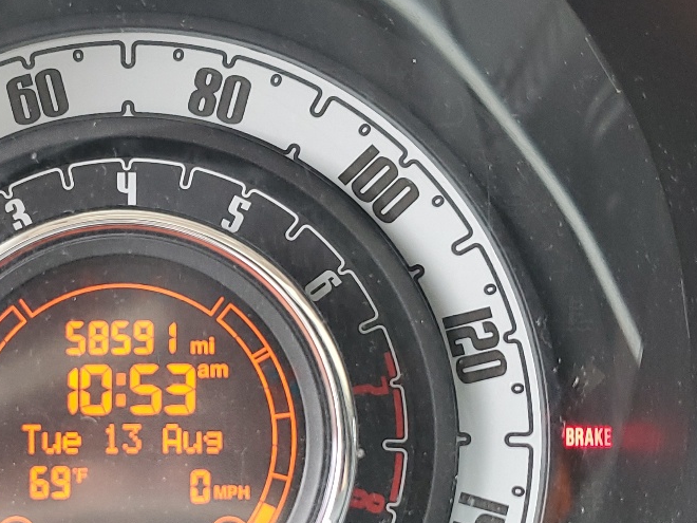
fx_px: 1269
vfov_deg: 23.2
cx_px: 137
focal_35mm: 63
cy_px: 324
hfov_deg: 30.0
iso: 87
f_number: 1.5
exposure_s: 1/120
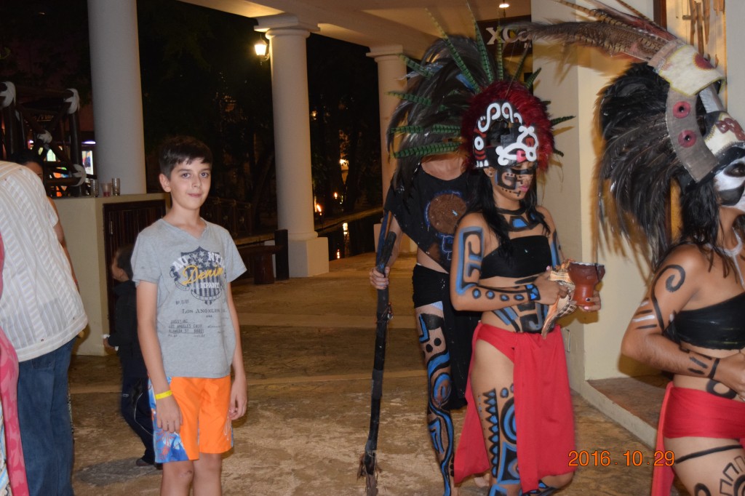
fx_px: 993
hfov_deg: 41.1
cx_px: 372
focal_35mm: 48
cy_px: 248
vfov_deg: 28.1
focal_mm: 32
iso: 2200
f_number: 4.5
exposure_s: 1/30
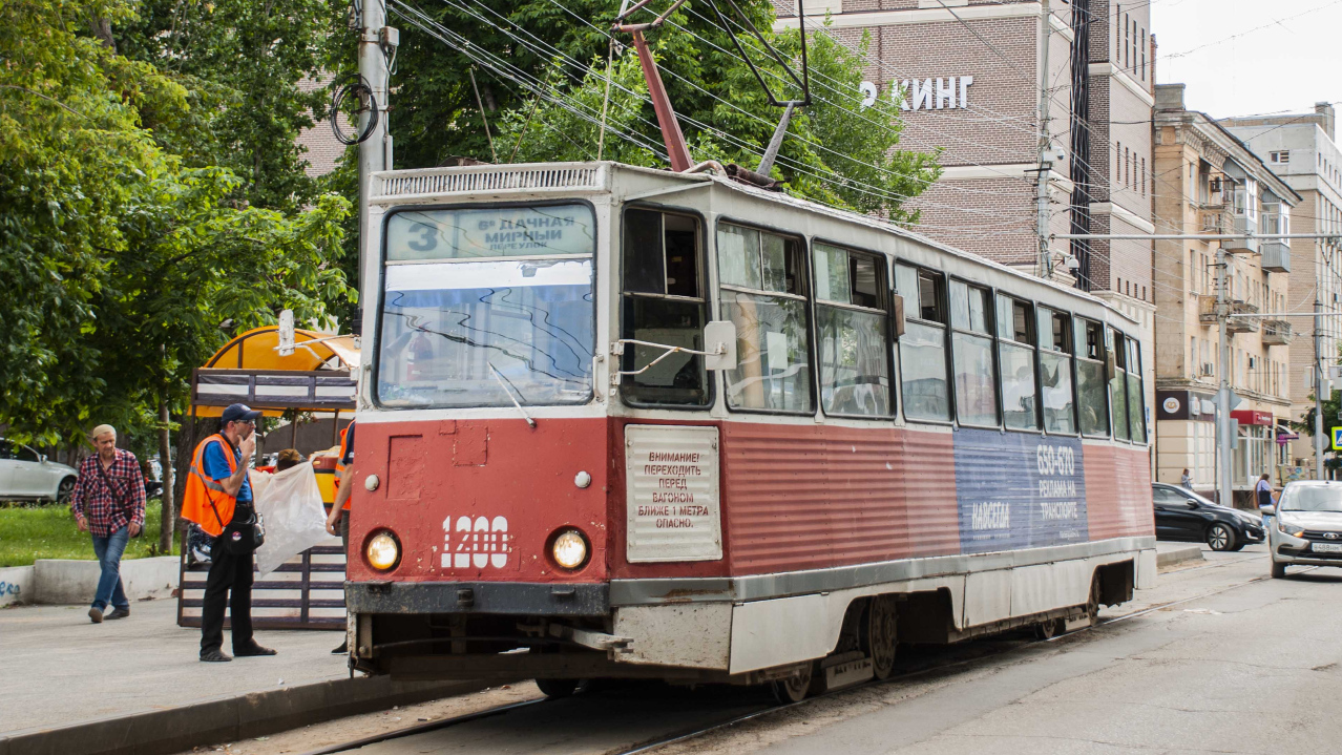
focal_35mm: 64
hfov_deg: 32.8
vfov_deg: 18.8
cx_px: 674
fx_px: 2278
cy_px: 315
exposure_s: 1/90
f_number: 5.6
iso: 100
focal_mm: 40
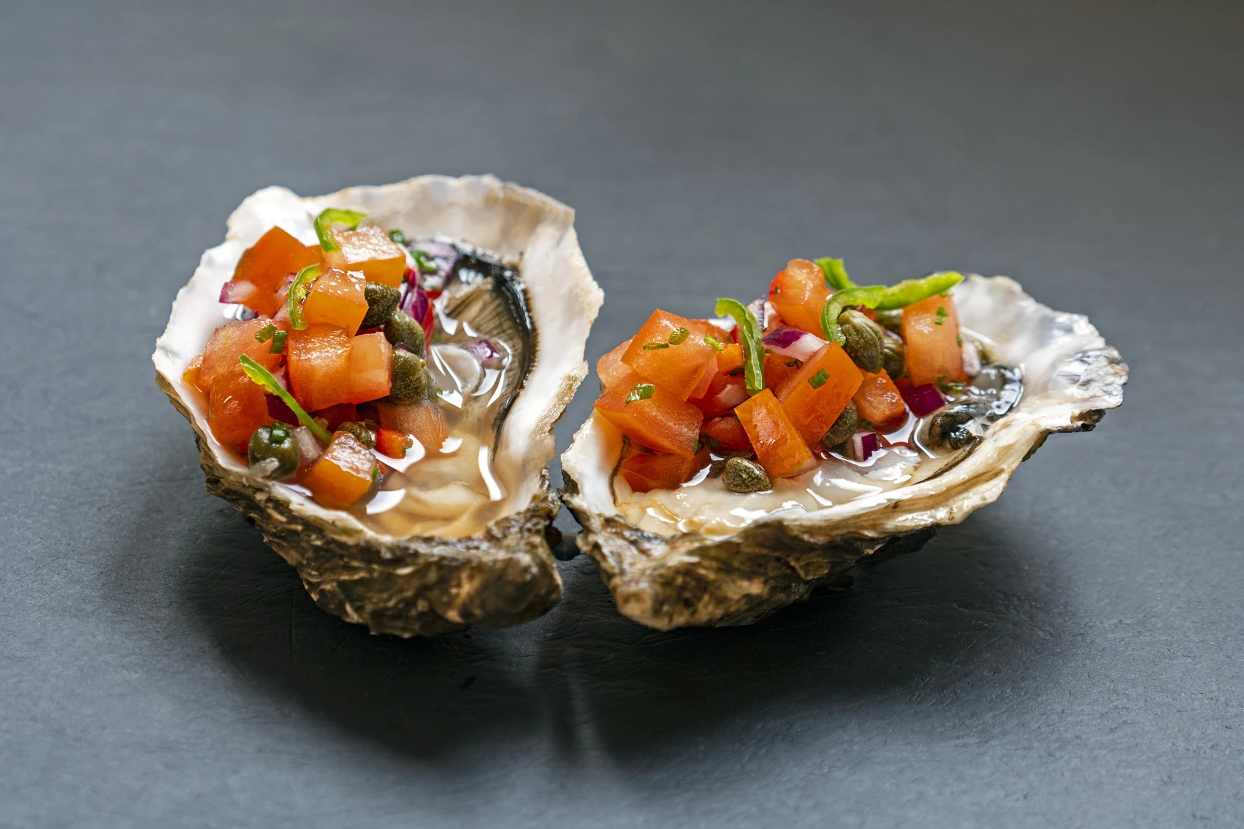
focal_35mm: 226
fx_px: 7826
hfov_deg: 9.1
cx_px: 622
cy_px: 414
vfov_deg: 6.1
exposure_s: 1/6
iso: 100
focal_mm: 151
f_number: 5
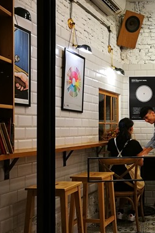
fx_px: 336
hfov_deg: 23.6
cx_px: 189
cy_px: 130
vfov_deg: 38.2
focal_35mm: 52
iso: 250
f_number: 2.2
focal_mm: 4.5
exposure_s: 1/30
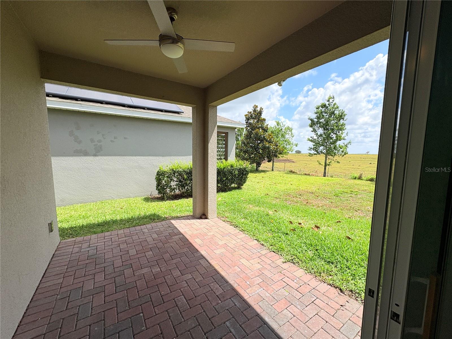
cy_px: 170
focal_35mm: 14
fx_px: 183
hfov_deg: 102.1
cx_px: 226
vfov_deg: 85.7
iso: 50
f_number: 2.2
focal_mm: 2.22
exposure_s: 1/1927
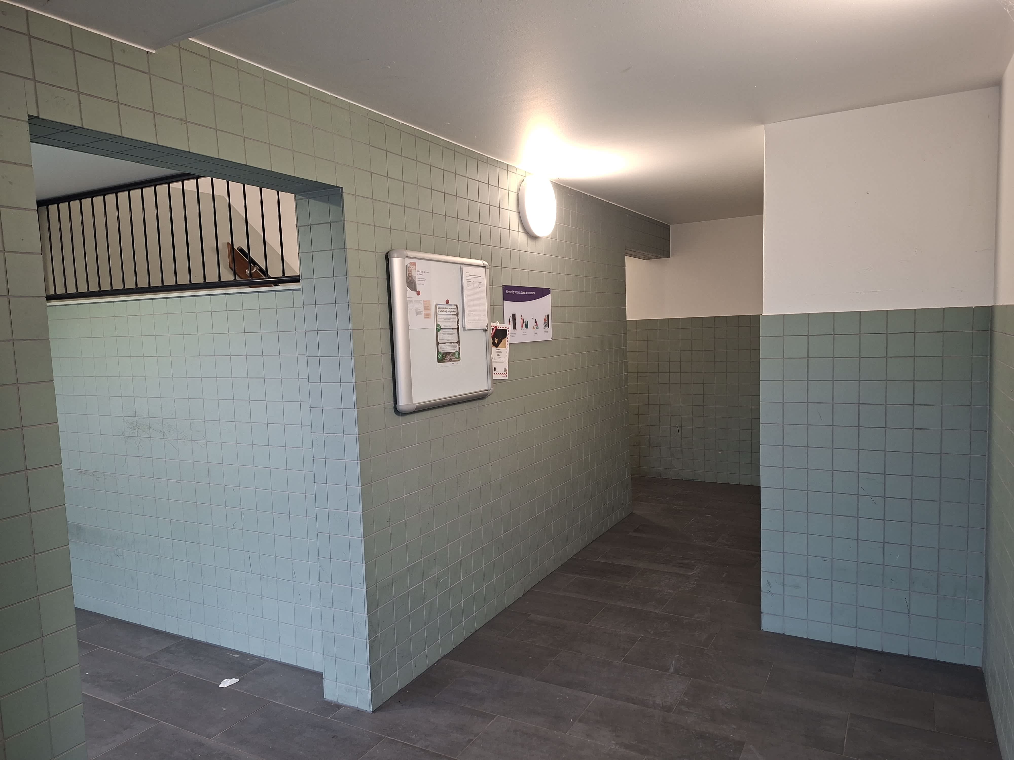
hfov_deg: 73.9
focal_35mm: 23
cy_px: 380
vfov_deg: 58.9
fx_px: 674
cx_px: 507
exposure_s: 1/50
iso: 160
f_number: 1.8
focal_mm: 5.5
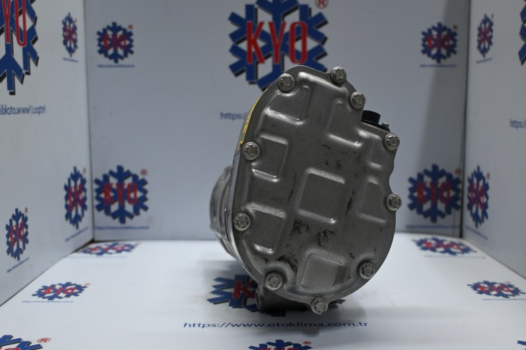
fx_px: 526
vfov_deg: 36.9
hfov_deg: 53.1
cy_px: 175
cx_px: 263
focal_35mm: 36
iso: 800
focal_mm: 24
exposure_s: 1/125
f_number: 4.2
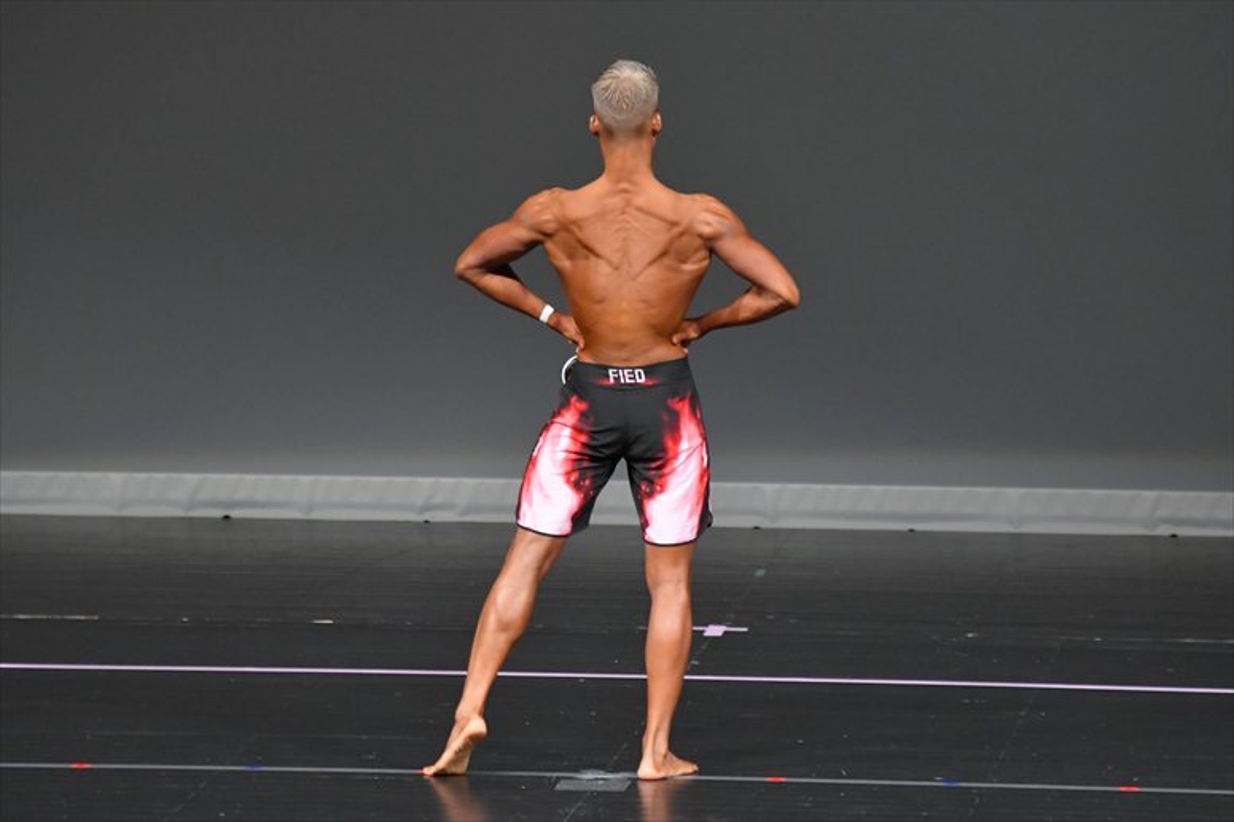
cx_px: 617
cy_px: 411
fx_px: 10792
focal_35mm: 315
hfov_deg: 6.5
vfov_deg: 4.4
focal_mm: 210
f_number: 5.6
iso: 4000
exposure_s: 1/400
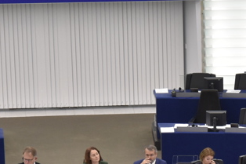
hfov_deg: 5.7
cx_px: 353
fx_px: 2439
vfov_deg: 3.8
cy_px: 223
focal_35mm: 357
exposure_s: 1/100
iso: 800
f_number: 5
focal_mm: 55
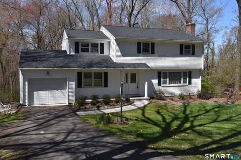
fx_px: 234
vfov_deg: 37.8
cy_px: 80
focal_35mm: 35
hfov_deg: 54.5
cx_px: 120
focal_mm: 35
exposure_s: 1/640
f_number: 13
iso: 800
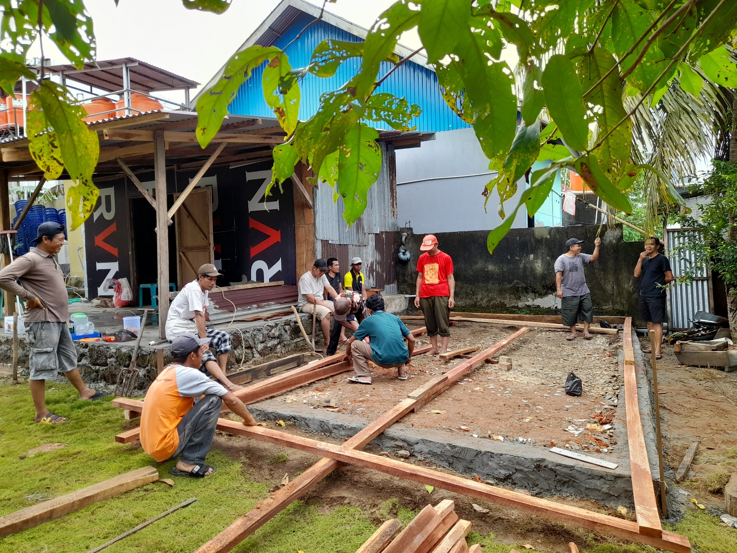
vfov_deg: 54.9
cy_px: 276
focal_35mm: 25
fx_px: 532
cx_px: 368
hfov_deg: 69.4
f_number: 2
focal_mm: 4.6
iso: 25
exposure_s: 1/100
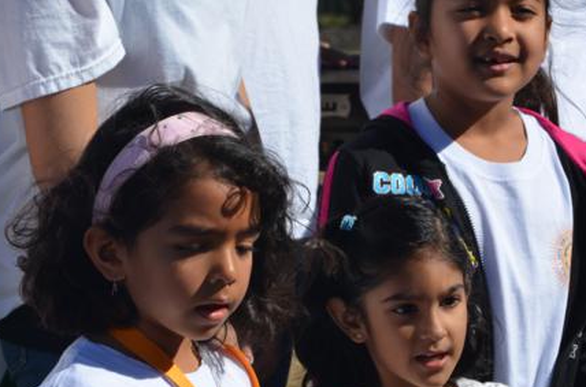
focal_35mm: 236
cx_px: 289
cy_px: 191
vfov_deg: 5.8
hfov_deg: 8.8
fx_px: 3828
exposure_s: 1/320
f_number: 9
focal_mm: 105
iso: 100
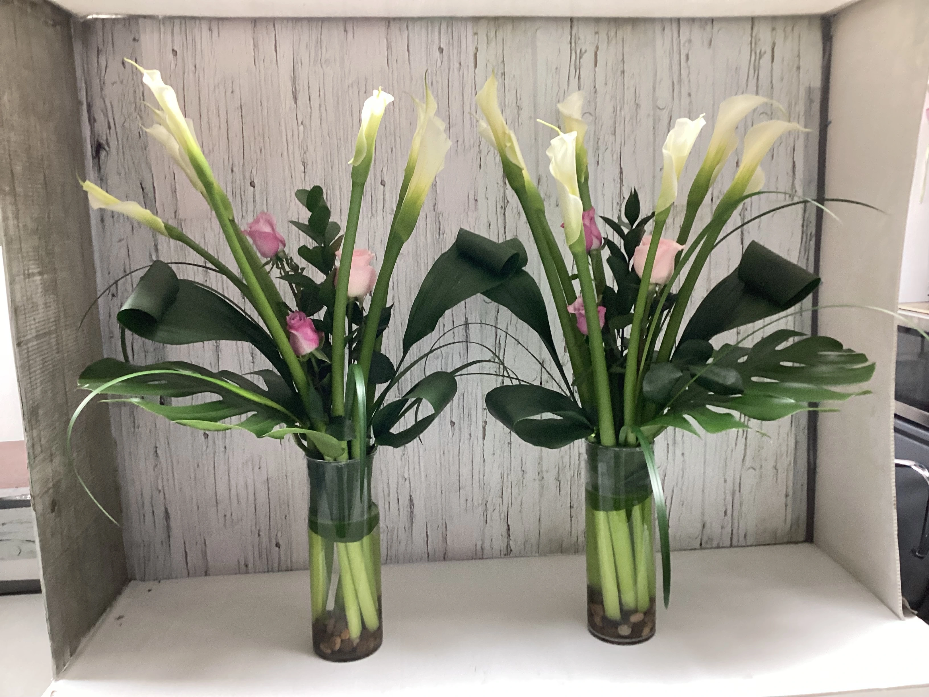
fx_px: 832
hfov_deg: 58.4
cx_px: 464
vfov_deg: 45.4
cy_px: 348
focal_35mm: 31
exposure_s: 1/50
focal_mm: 3.3
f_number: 2.4
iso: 200
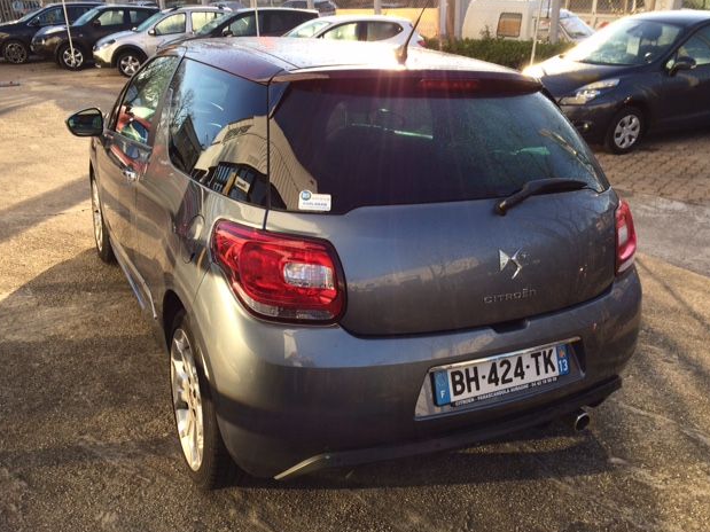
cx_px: 358
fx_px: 615
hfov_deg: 60.0
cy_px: 265
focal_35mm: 30
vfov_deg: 46.8
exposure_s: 1/488
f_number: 2.2
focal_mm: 4.15
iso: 32
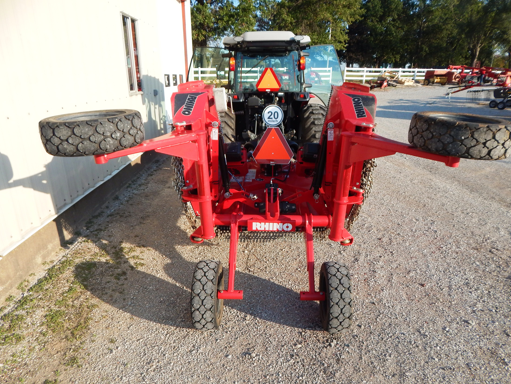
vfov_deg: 58.9
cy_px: 199
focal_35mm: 23
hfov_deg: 73.9
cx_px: 264
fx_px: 340
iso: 125
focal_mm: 4
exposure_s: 1/800
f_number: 3
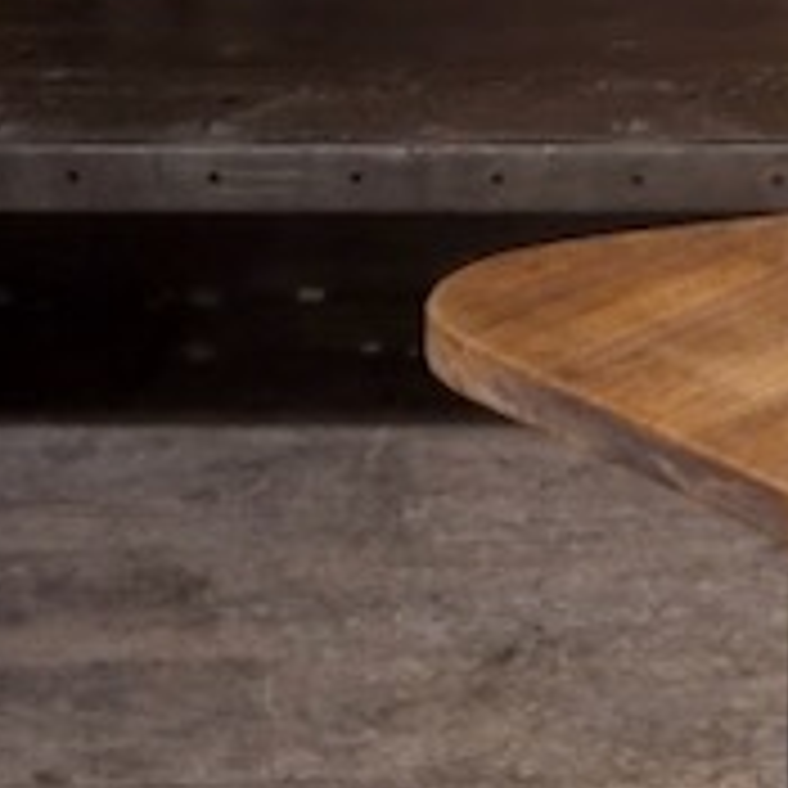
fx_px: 3966
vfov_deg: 11.1
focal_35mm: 154
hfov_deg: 11.2
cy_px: 1018
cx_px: 793
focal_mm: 35
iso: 3200
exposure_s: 1/125
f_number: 4
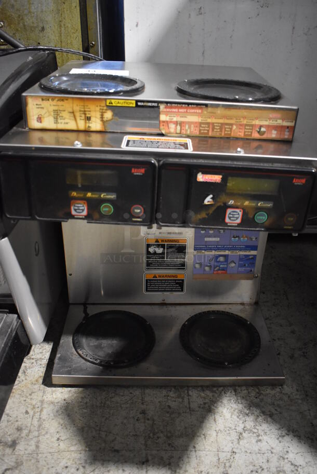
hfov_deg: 41.8
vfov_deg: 59.5
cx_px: 158
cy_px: 237
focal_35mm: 32
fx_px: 415
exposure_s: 1/30
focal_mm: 21
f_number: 3.8
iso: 3200
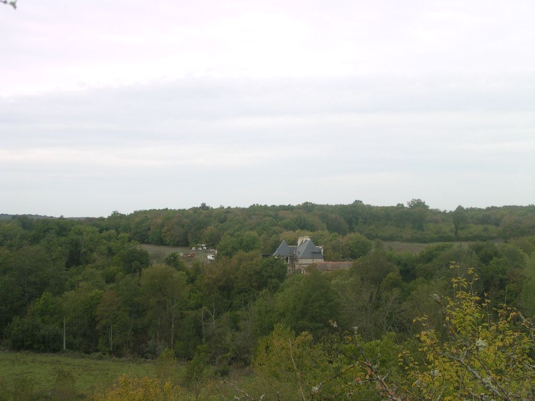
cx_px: 268
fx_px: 896
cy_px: 200
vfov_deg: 25.2
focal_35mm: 58
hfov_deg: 33.2
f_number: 3.4
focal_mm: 8.9
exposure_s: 1/240
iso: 100
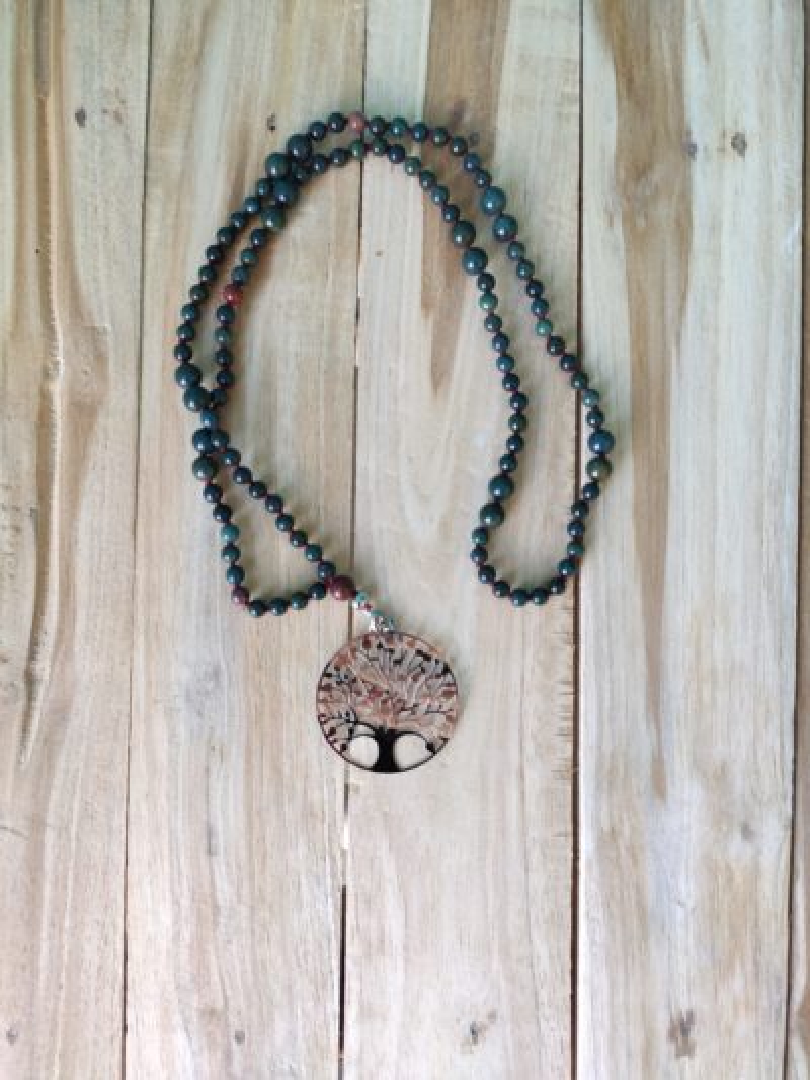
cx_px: 405
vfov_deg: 67.3
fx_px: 811
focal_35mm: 26
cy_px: 540
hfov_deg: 53.1
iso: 280
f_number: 1.75
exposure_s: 1/50
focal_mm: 4.77
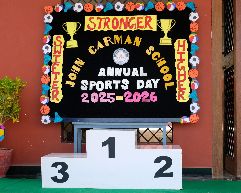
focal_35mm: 68
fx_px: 485
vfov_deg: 22.5
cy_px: 98
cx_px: 128
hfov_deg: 27.9
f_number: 5.6
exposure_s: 1/125
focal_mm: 38.8
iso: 400
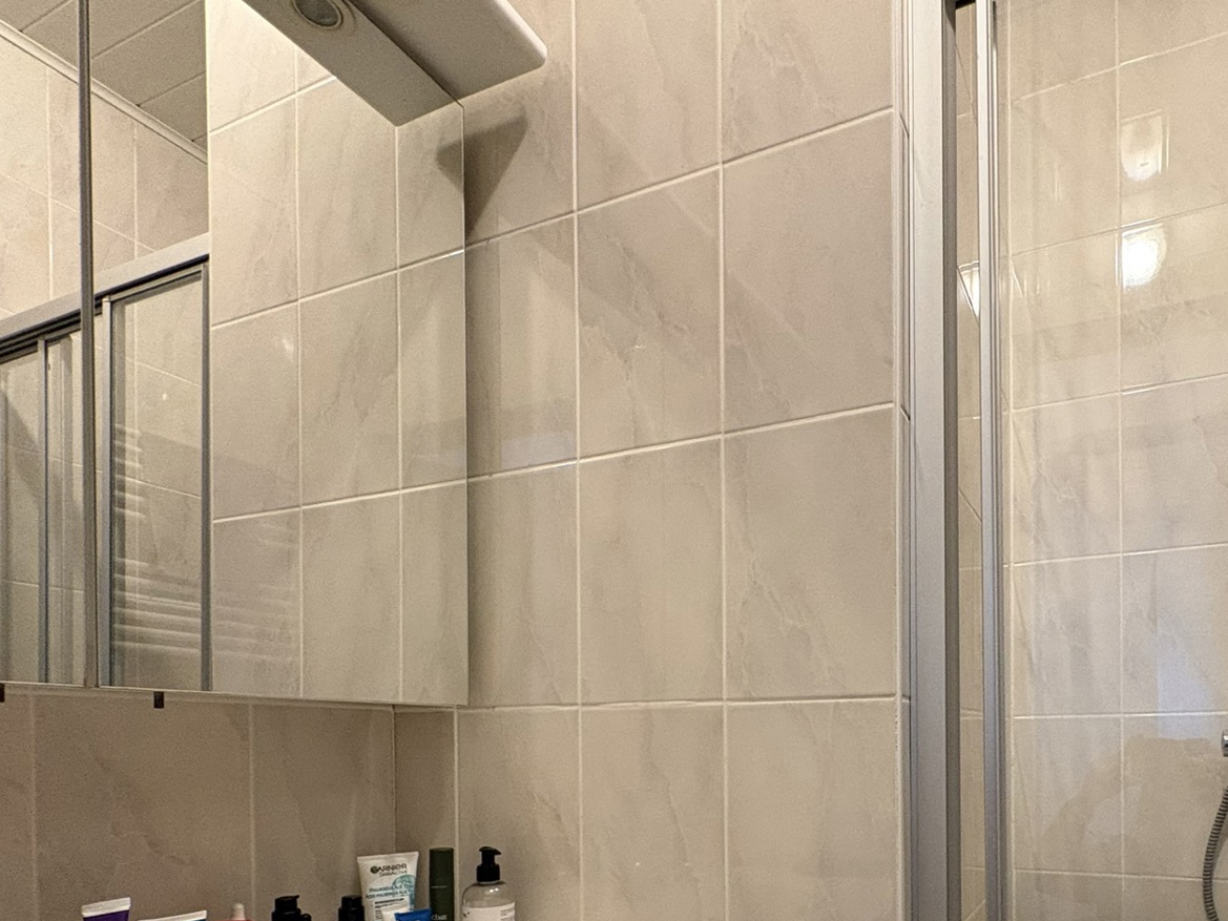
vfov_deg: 54.4
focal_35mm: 23
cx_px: 798
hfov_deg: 72.1
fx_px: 816
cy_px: 752
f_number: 2.2
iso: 500
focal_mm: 2.22
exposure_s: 1/50
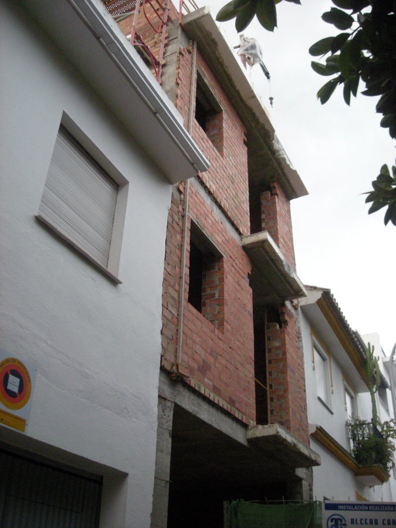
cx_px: 198
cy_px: 264
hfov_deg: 40.7
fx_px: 534
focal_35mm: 35
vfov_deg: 52.6
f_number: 2.8
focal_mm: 5.7
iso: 380
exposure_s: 1/49.3
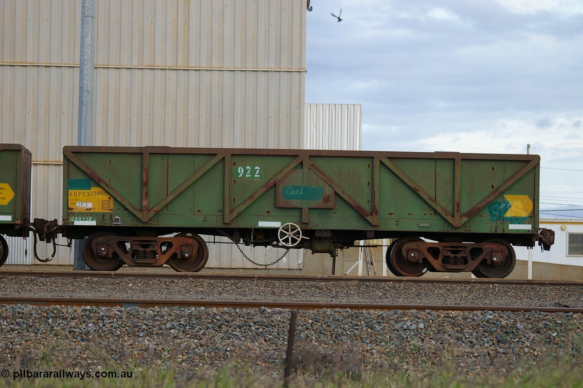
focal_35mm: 140
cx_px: 292
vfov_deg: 9.8
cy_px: 194
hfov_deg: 14.7
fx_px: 2257
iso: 200
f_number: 4.5
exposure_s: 1/180
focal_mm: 93
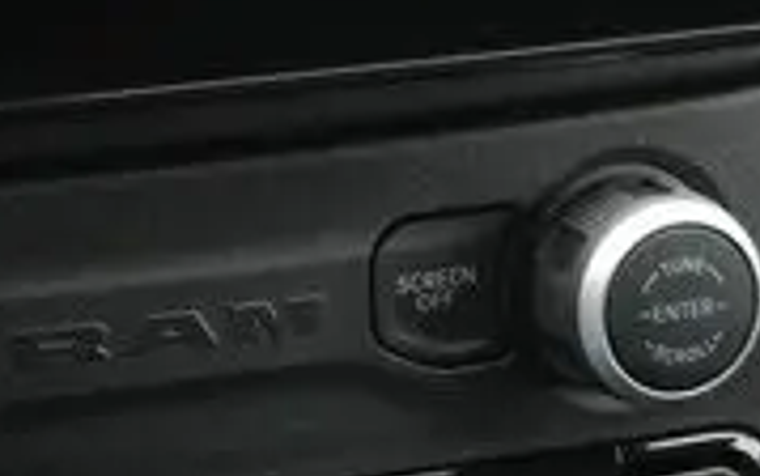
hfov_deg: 13.0
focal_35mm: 159
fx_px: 3294
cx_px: 38
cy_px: -278
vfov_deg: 8.1
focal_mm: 21
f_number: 5
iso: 640
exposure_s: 1/60
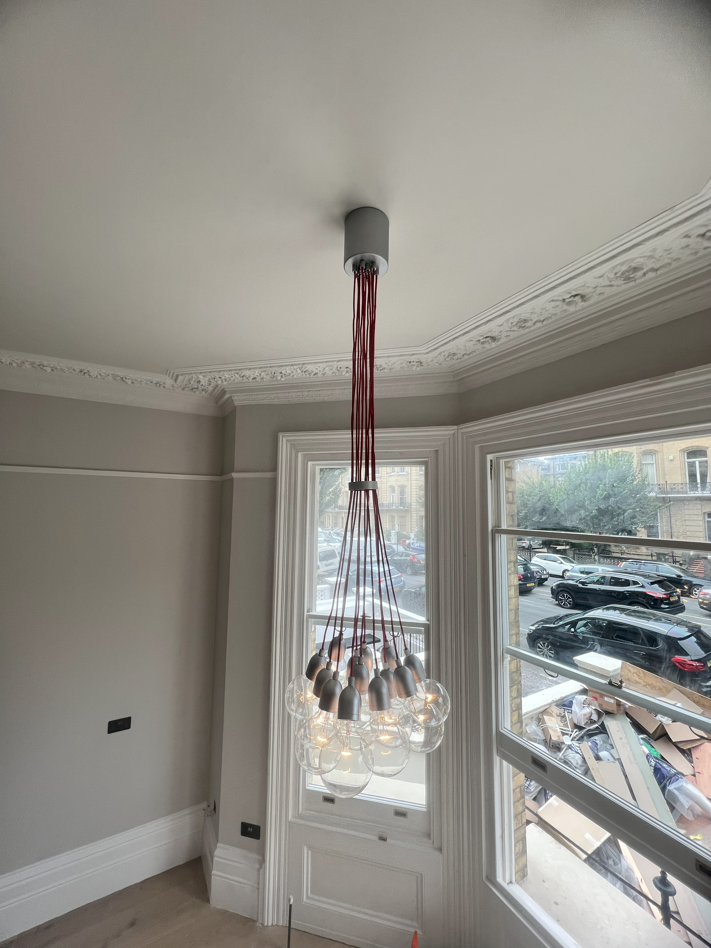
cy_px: 474
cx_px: 356
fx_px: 356
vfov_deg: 106.2
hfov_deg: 89.9
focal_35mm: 13
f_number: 1.8
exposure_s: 1/233
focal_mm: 1.57
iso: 32
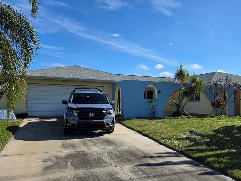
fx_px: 223
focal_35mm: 32
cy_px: 94
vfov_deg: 44.1
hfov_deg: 56.3
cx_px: 146
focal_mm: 6.3
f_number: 1.7
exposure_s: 1/7333
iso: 80
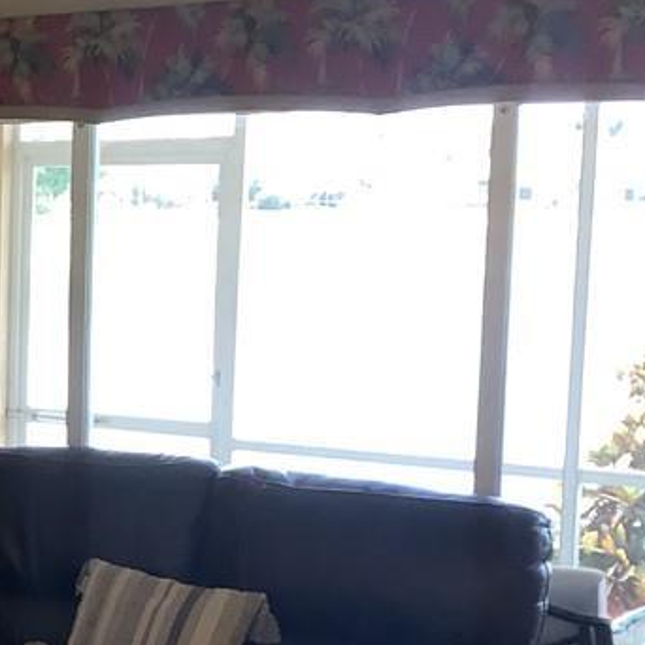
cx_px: -247
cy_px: 405
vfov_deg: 21.1
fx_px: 1729
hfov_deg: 19.2
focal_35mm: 82
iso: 125
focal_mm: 3.3
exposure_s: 1/60
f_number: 2.4
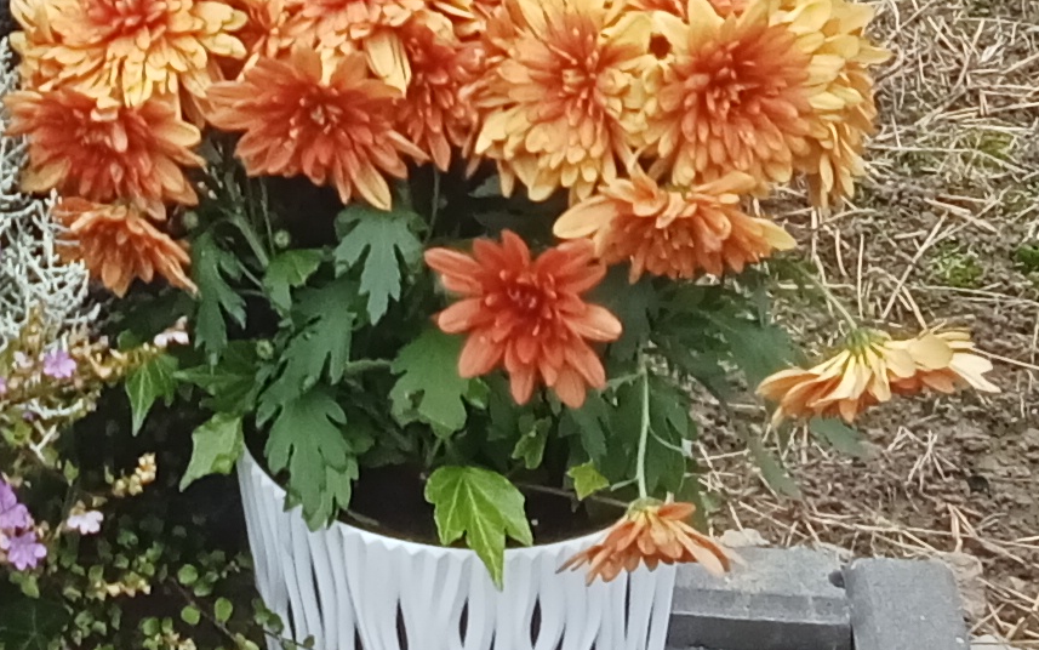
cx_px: -253
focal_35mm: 109
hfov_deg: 18.0
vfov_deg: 11.1
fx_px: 3087
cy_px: -585
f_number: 2
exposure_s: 1/617
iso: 200
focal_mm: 2.79
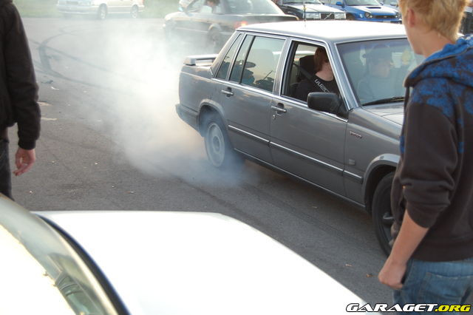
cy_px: 158
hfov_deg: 35.1
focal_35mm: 57
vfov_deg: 23.8
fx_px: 748
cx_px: 236
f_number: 4.8
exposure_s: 1/60
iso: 400
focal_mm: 38
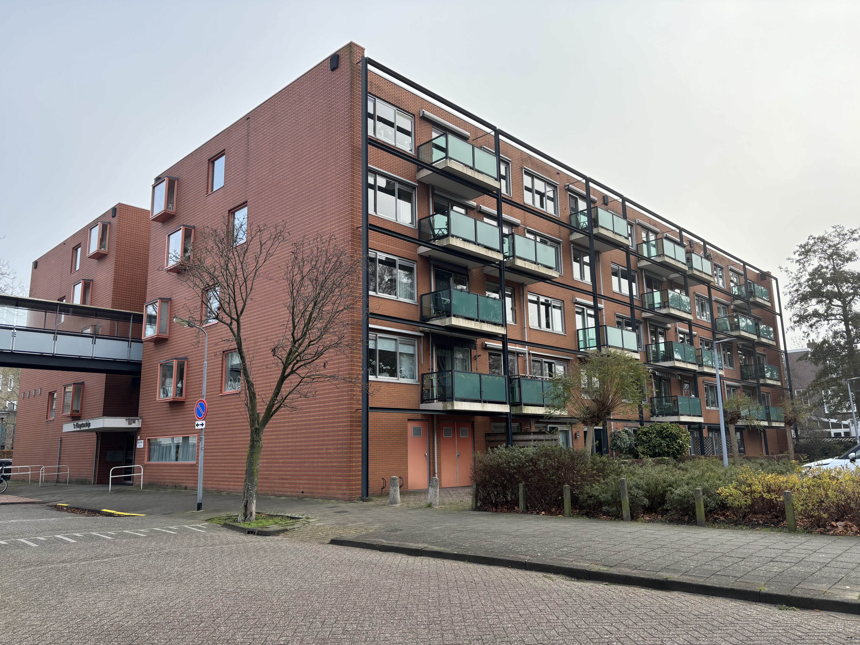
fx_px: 646
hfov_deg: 67.3
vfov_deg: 53.1
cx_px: 430
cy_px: 322
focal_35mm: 26
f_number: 1.6
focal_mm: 6
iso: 50
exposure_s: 1/442
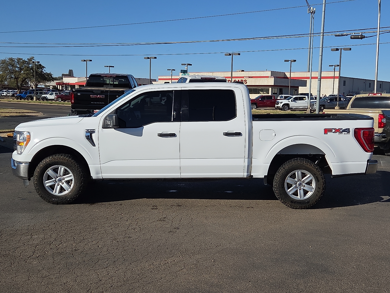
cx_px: 195
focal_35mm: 42
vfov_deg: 34.3
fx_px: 473
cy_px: 146
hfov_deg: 44.8
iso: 72
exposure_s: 1/10000
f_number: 1.8
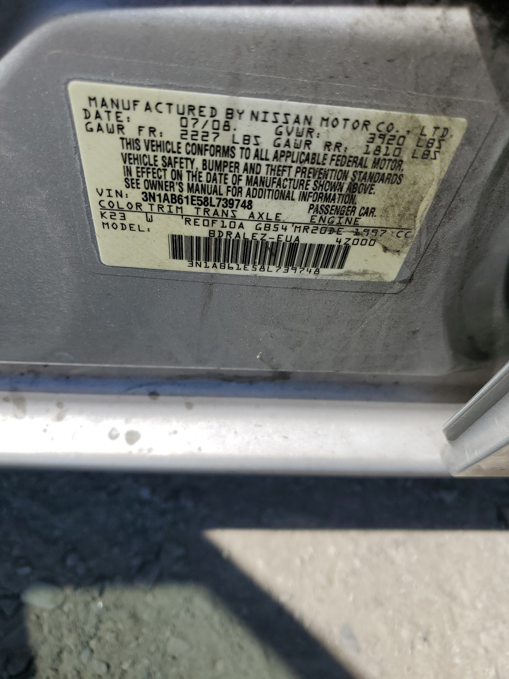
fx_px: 510
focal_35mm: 26
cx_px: 254
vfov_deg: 67.3
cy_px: 340
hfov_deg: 53.1
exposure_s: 1/3333
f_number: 1.5
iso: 50
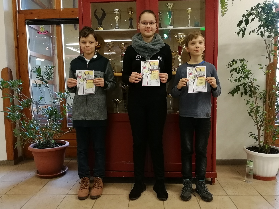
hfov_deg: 65.3
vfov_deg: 51.4
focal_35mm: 27
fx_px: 218
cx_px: 140
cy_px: 104
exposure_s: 1/25
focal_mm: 3.95
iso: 500
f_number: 2.2
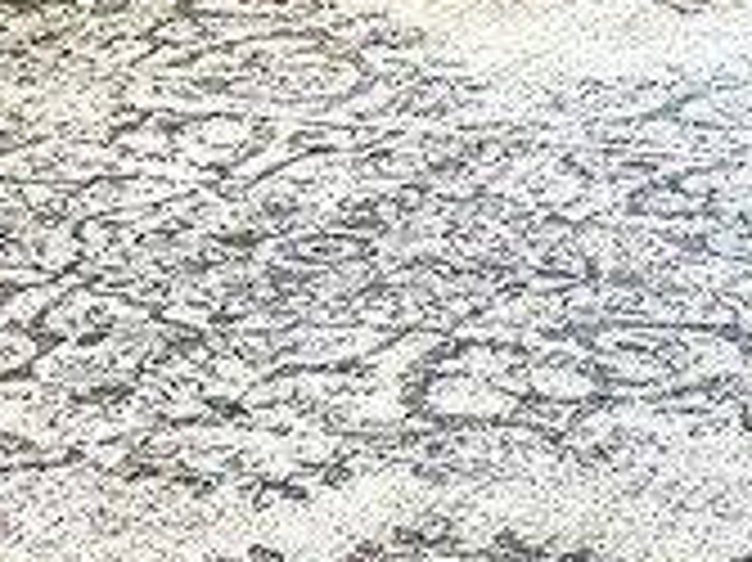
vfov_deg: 9.5
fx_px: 3321
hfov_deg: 12.9
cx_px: 230
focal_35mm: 153
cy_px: -189
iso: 80
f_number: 1.6
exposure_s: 1/60
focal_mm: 5.1
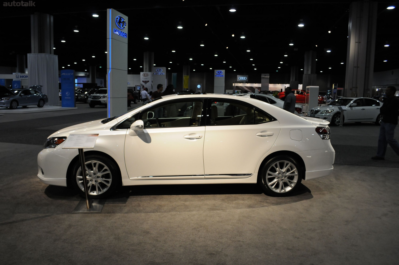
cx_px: 200
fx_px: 299
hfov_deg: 67.4
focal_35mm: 27
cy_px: 132
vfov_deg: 47.8
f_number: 5.6
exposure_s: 1/125
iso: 800
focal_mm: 18
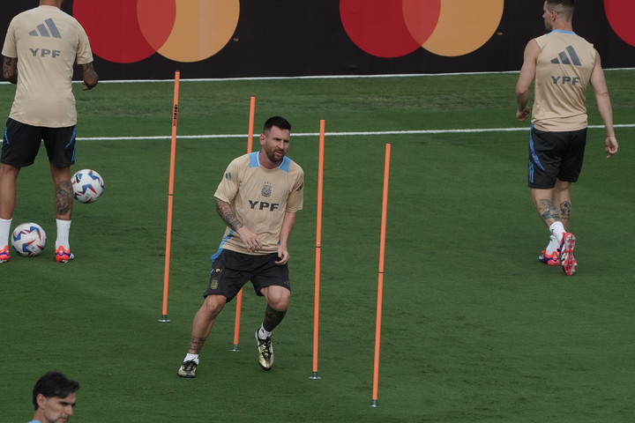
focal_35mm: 750
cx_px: 318
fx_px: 13228
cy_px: 212
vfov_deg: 1.8
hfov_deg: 2.7
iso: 800
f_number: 9
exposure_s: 1/1250
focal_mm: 500
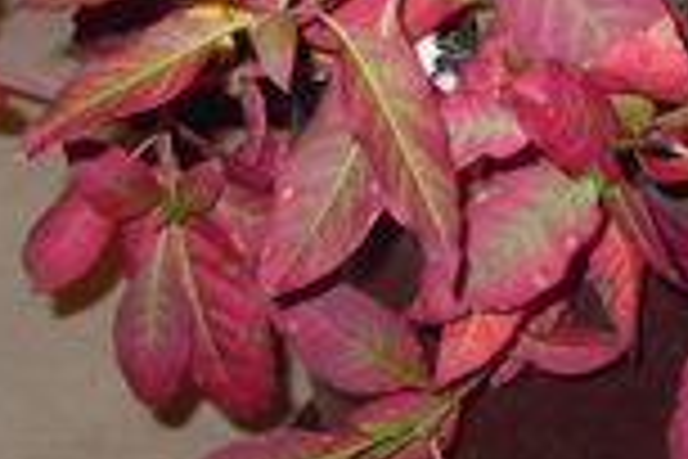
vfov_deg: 13.1
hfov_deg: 20.2
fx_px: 1930
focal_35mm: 101
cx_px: 450
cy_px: -112
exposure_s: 1/30
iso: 200
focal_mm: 5.9
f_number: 4
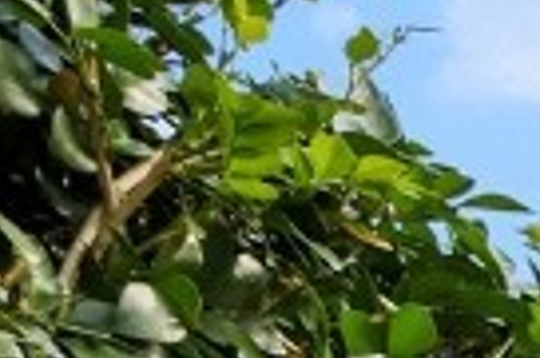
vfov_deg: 8.3
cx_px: 1993
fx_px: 1646
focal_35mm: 110
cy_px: 1341
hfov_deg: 9.0
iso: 200
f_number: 7.1
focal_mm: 7
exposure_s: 1/320
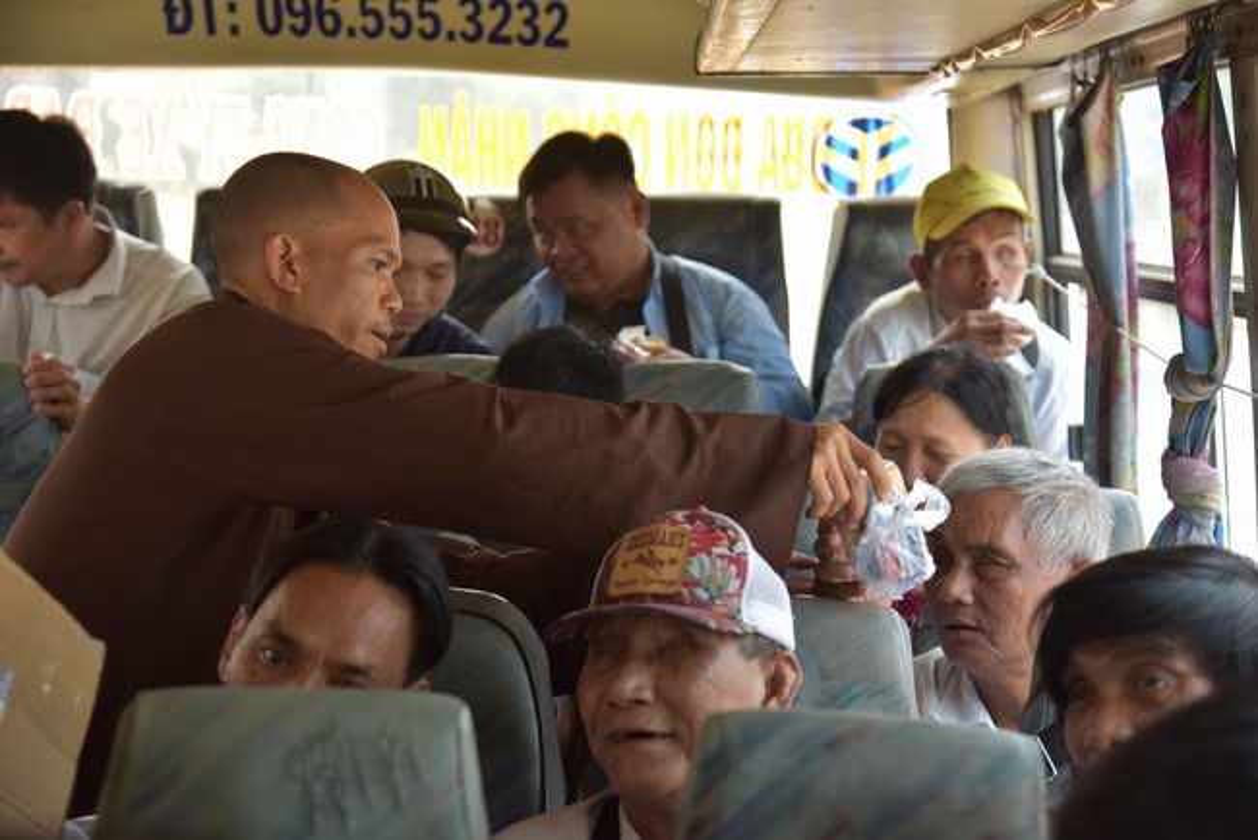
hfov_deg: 27.0
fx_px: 2622
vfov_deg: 18.2
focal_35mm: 75
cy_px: 420
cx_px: 629
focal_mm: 75
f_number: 4
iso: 560
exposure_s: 1/250
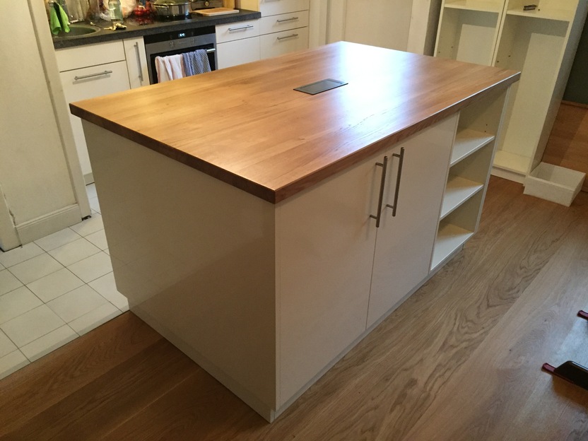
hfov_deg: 61.7
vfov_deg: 48.2
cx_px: 294
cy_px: 220
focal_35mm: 29
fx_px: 493
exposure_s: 1/25
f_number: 2.2
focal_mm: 4.15
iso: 250
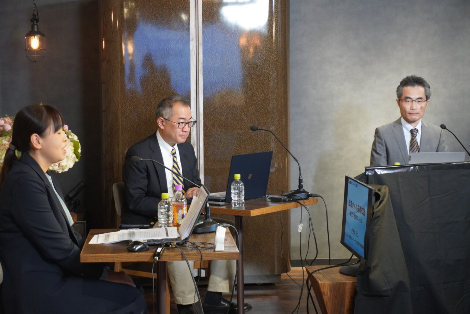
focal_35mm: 75
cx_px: 235
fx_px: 980
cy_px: 157
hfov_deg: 27.0
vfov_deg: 18.2
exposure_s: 1/50
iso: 1600
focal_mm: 50
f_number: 5.6
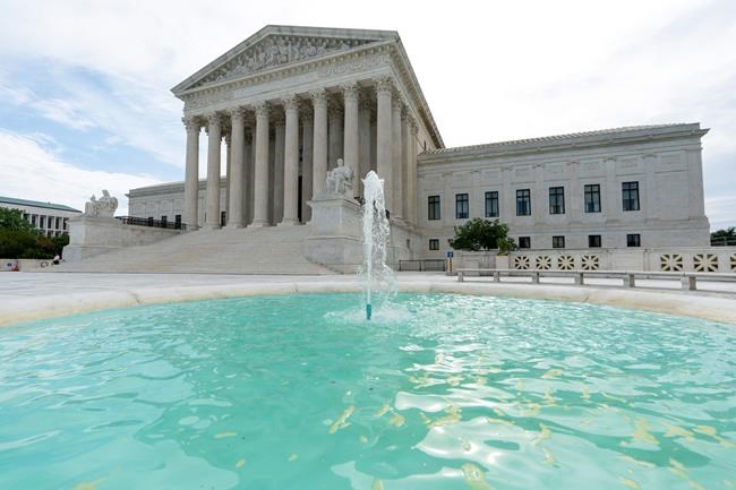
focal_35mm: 16
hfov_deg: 96.8
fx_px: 327
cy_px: 245
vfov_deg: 73.7
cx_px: 368
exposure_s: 1/800
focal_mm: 16
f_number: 5
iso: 200
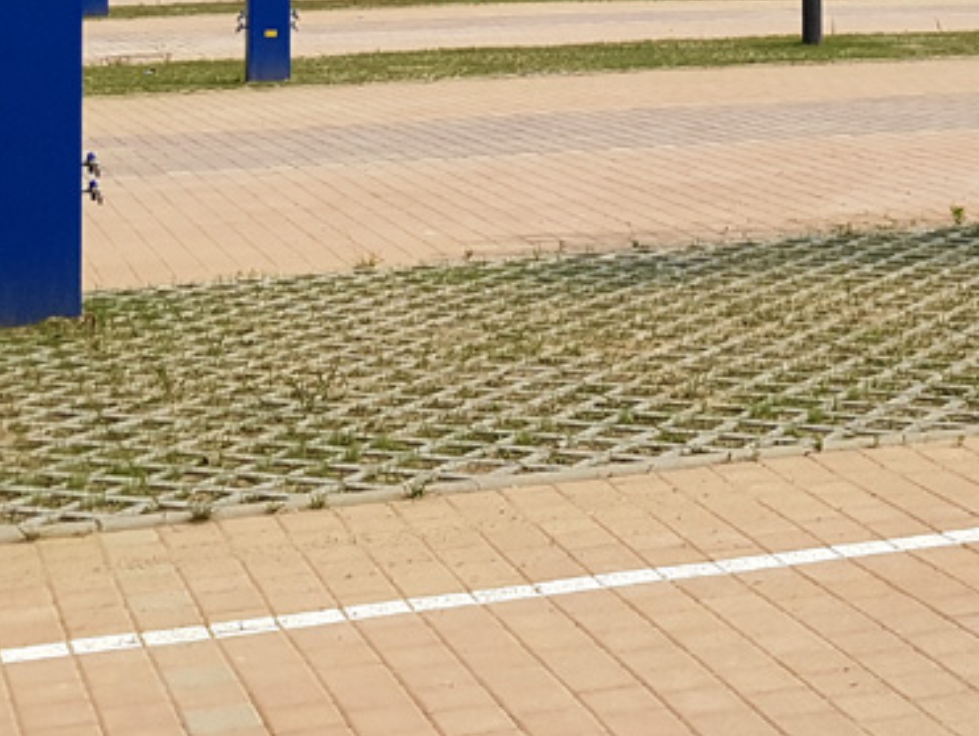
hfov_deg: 23.0
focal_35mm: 84
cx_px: 744
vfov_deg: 16.5
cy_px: -261
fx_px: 2378
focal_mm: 4.2
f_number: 1.7
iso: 50
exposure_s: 1/5392
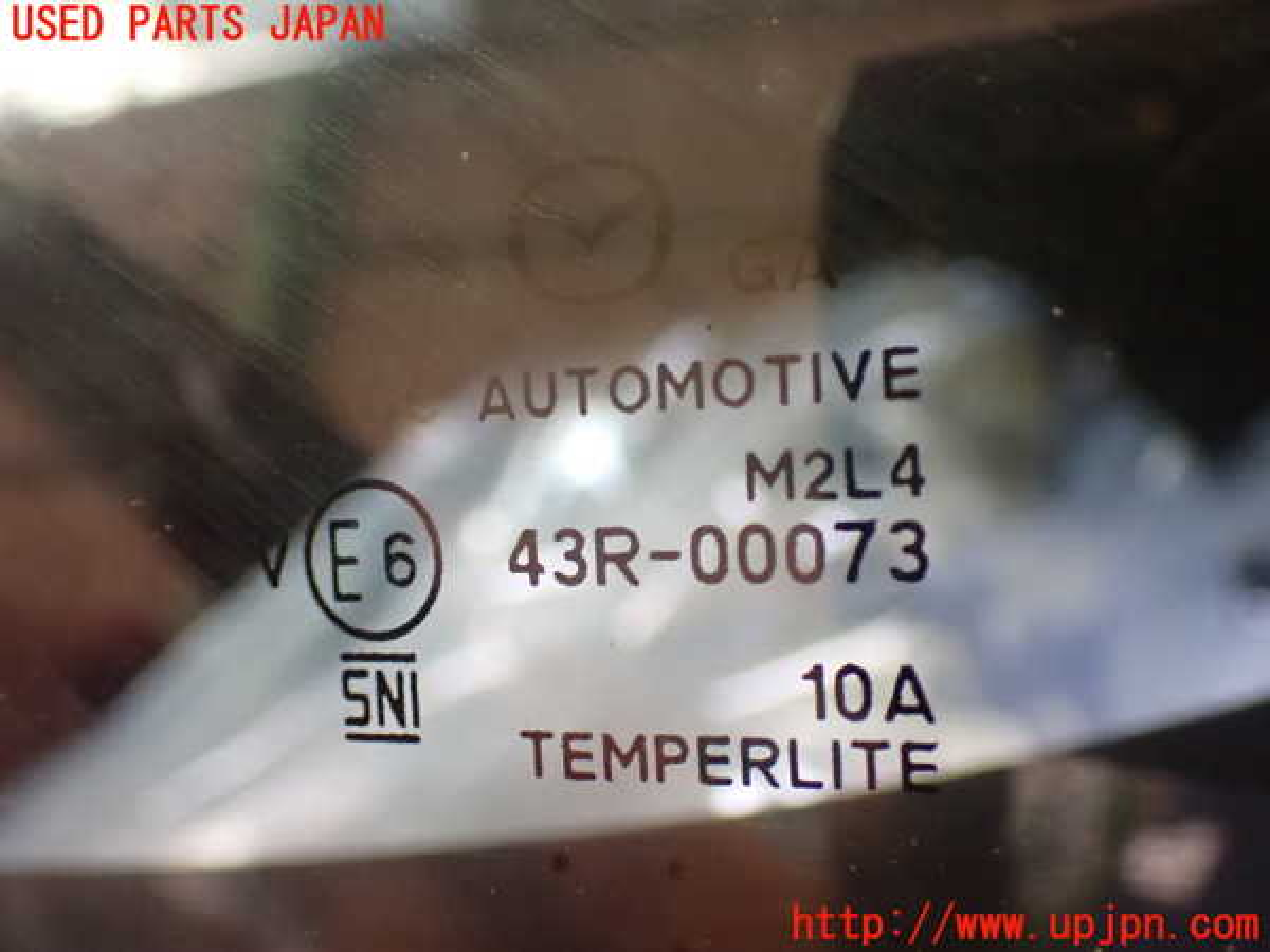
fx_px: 1724
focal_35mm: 47
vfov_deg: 30.9
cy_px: 476
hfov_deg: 40.4
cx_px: 635
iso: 1600
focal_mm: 8.4
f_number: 3.1
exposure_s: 1/50
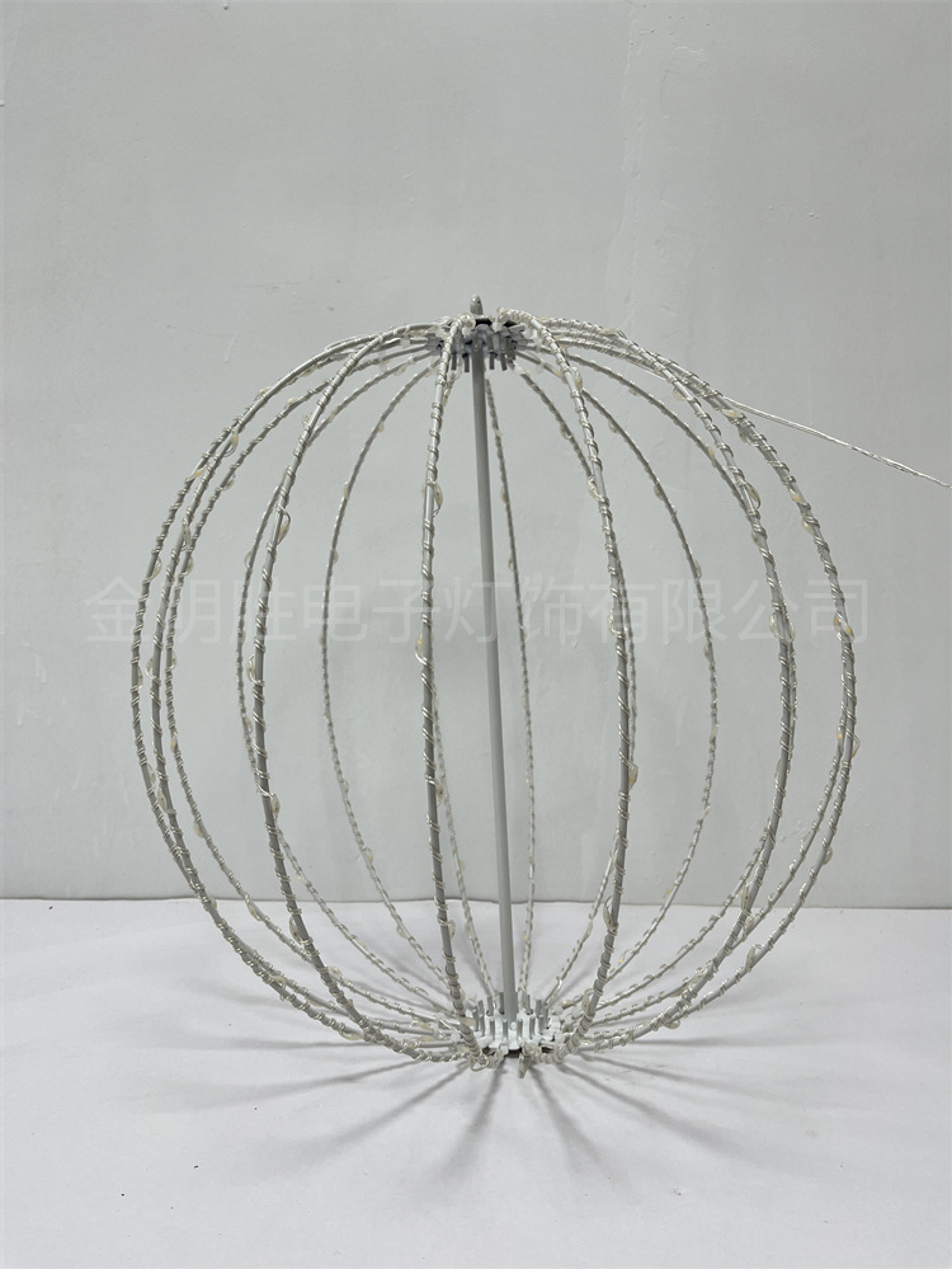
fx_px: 953
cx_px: 476
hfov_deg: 53.1
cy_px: 634
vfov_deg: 67.3
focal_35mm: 26
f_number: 1.6
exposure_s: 1/100
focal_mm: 5.1
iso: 50
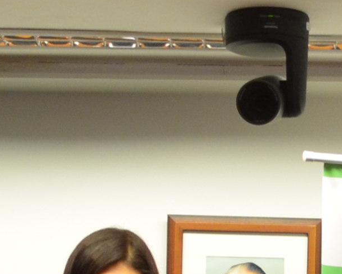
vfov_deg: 6.7
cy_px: 421
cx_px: 229
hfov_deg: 8.5
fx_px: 2309
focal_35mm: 228
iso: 500
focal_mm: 20
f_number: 4
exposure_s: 1/60
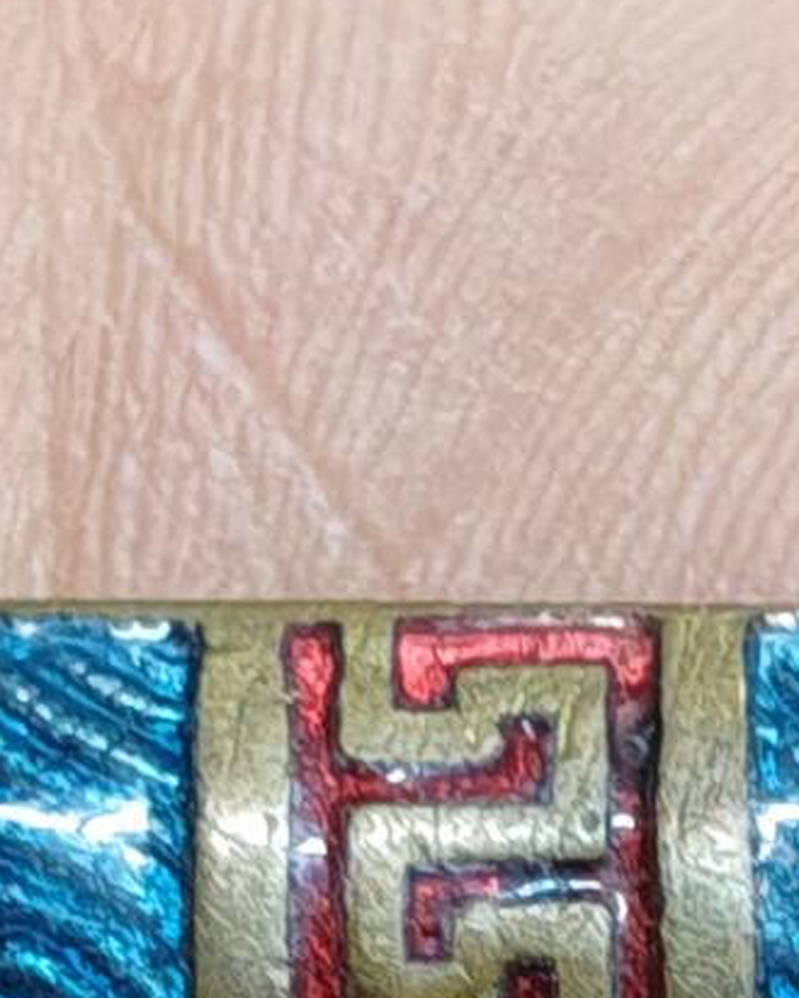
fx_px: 6442
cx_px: 568
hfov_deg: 7.1
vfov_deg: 8.7
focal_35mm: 218
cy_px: 1336
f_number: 1.88
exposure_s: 1/50
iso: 938
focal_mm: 4.84
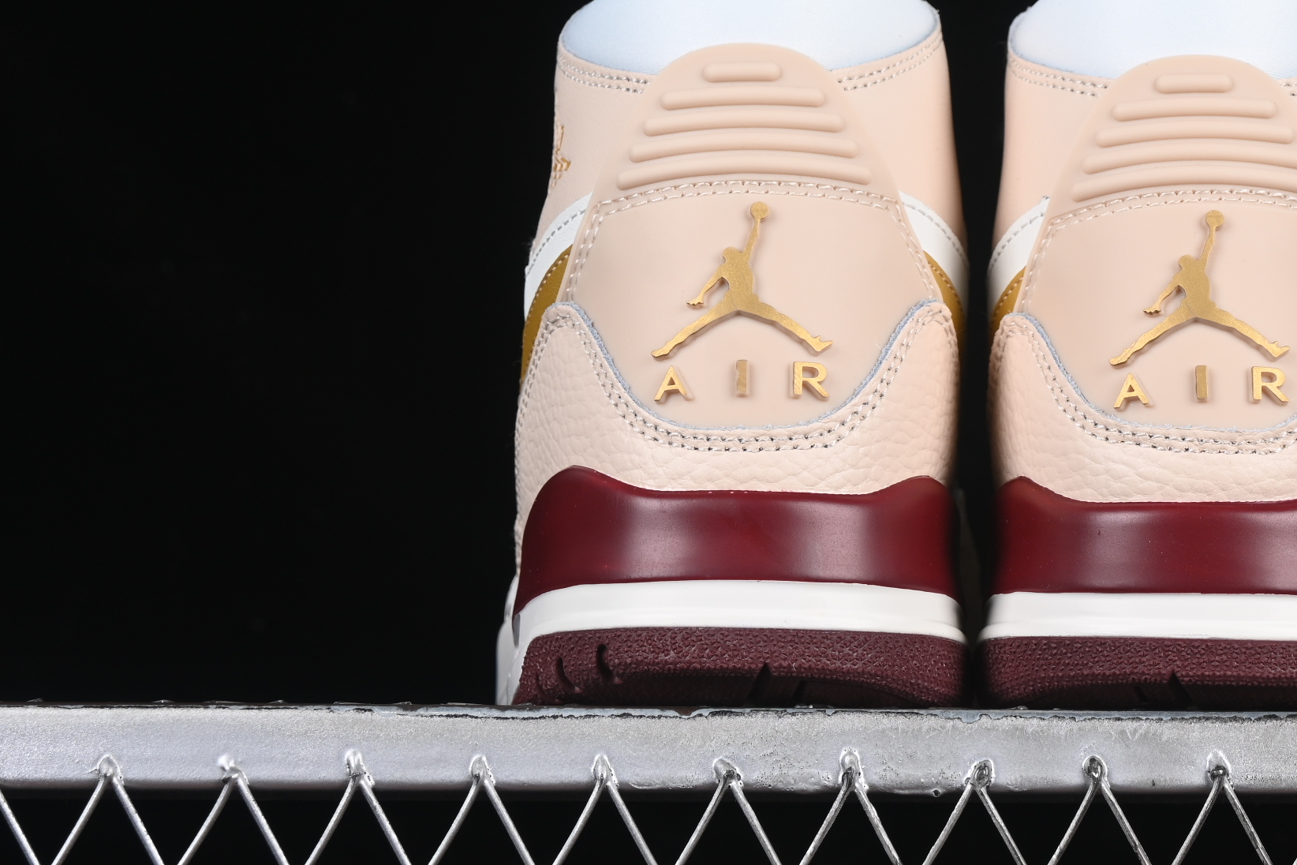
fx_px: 4575
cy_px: 253
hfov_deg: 16.0
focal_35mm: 127
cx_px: 994
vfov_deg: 10.8
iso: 160
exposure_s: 1/80
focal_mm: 50
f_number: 8
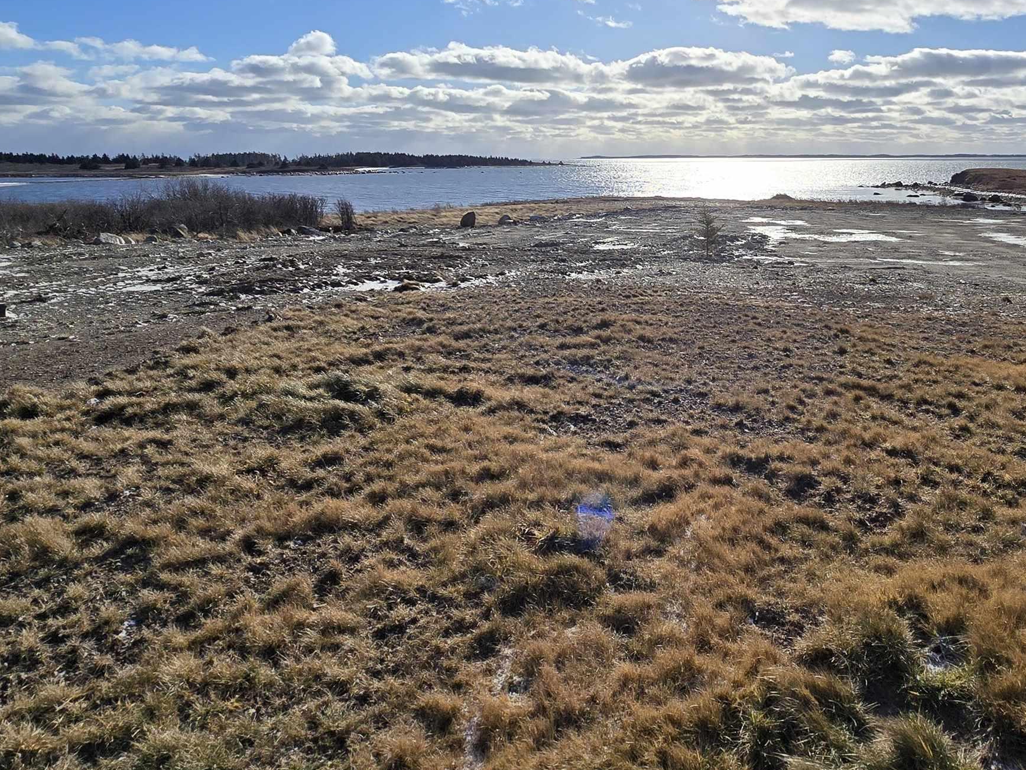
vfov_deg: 55.4
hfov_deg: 72.3
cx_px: 662
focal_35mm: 23
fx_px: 682
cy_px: 172
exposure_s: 1/6151
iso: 50
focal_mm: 2.2
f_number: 2.2
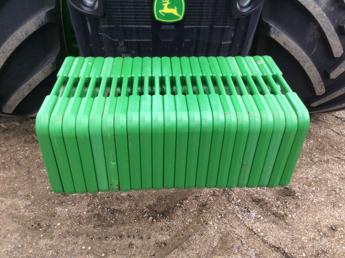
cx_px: 172
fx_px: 318
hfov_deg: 56.9
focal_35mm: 32
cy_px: 129
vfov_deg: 44.1
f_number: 2.4
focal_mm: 3.3
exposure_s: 1/525
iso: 32
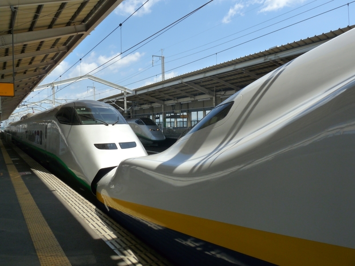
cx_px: 178
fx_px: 277
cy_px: 133
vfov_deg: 51.4
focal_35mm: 27
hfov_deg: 65.3
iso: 160
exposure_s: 1/400
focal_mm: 4.8
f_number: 5.6
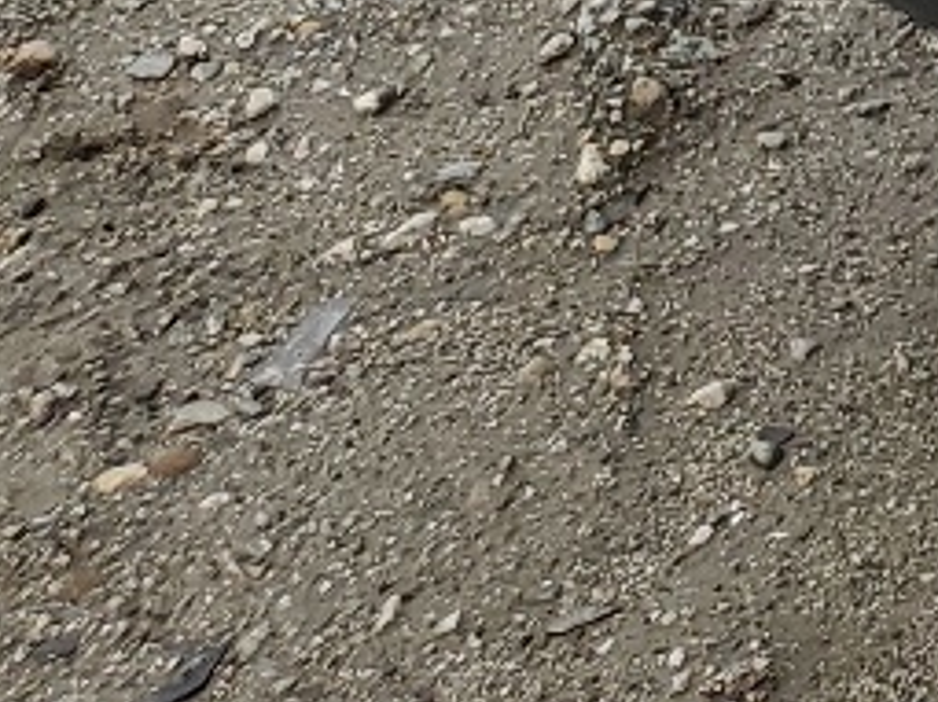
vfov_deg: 7.8
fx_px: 4415
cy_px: -1470
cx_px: 2641
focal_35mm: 163
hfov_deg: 9.8
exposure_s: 1/1111
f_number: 1.5
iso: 50
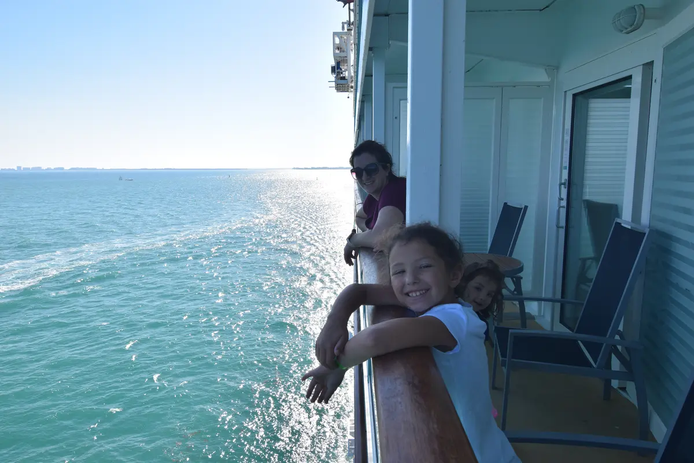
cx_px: 347
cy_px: 232
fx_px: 463
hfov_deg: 73.7
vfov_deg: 53.1
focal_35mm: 24
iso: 200
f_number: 10
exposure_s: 1/400
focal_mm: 16
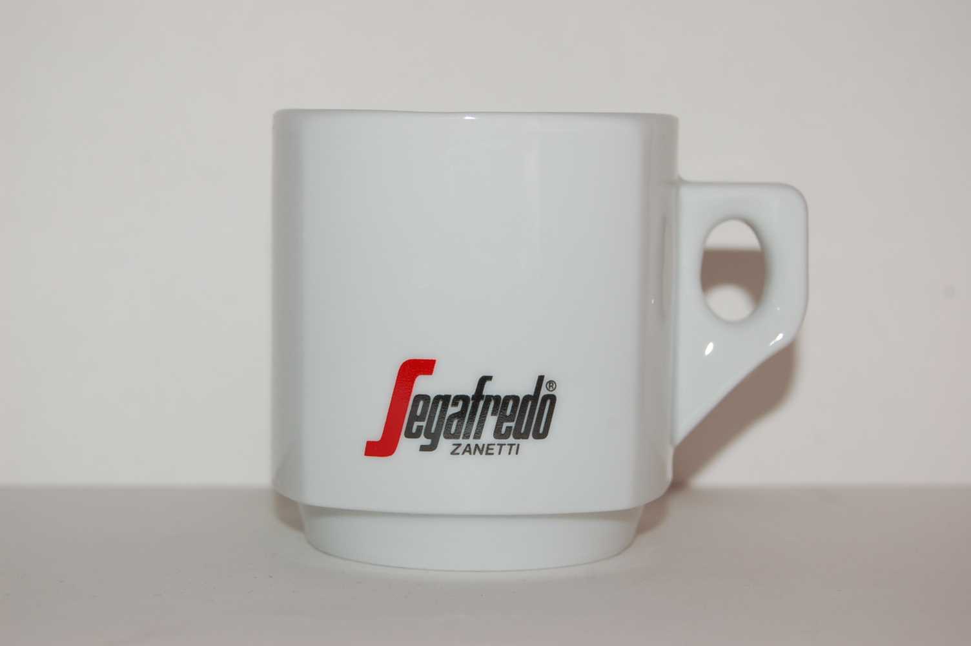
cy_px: 323
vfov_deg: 15.2
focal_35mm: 90
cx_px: 486
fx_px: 2425
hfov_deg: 22.6
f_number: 7.1
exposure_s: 1/125
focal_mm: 60
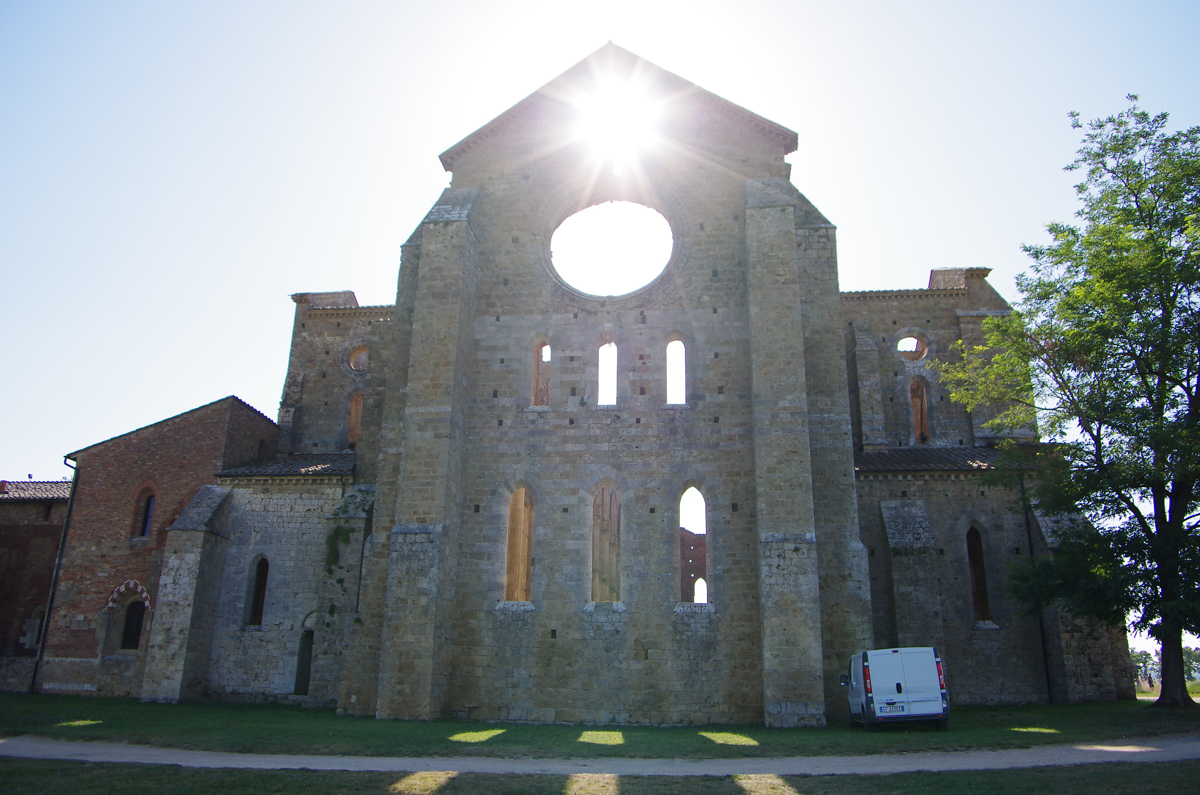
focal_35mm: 24
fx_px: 798
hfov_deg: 73.9
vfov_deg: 52.9
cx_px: 600
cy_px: 398
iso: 160
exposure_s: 1/500
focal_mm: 16
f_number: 4.5
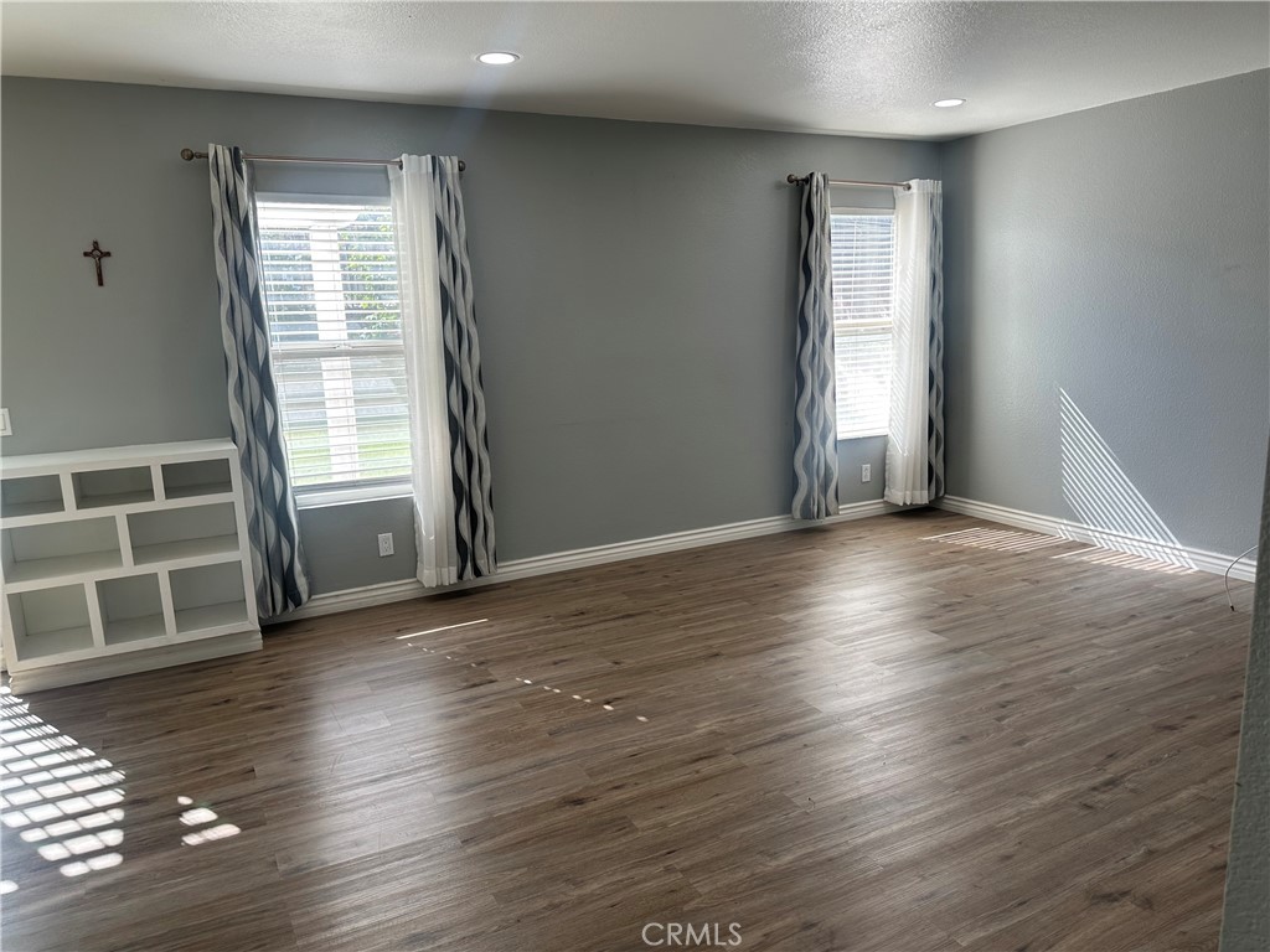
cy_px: 476
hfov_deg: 71.6
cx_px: 635
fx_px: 881
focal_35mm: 24
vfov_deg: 56.8
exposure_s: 1/271
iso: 80
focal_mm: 6.86
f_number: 1.78
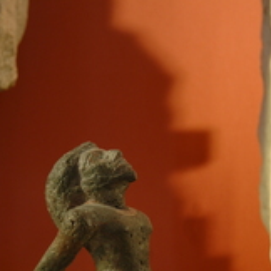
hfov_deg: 25.0
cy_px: 239
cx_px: 115
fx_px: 611
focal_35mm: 69
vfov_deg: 24.4
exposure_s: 1/3
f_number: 5.6
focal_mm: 20
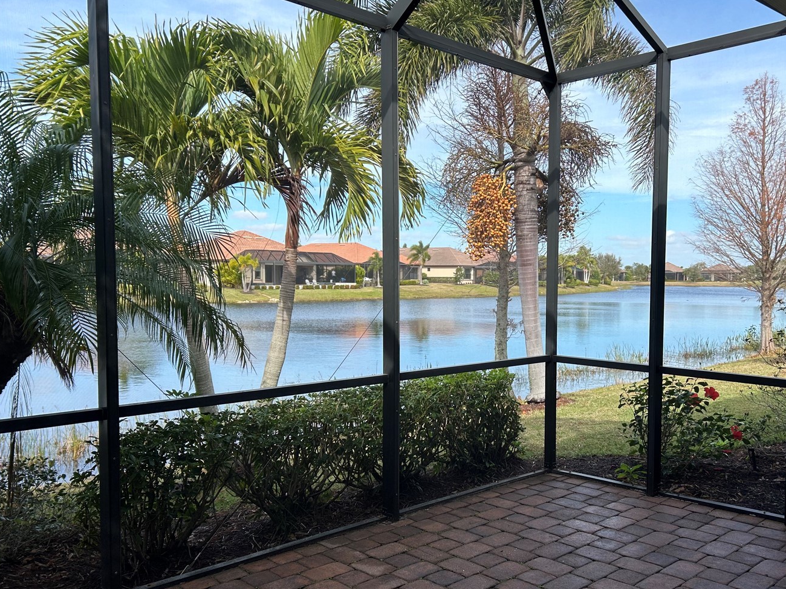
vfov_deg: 44.1
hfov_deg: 56.5
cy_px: 314
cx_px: 456
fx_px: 727
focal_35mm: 32
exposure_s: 1/1431
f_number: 1.5
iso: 50
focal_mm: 5.7
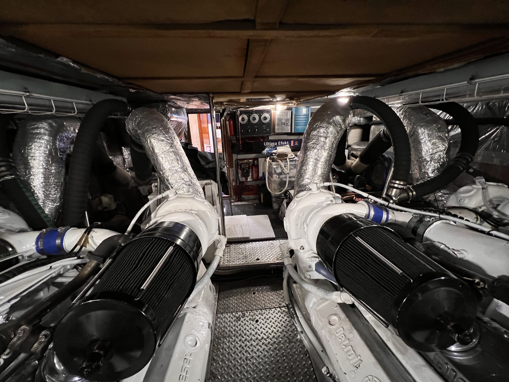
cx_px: 254
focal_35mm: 13
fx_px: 191
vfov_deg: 89.9
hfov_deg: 106.2
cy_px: 191
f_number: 1.8
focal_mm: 1.57
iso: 800
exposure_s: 1/60
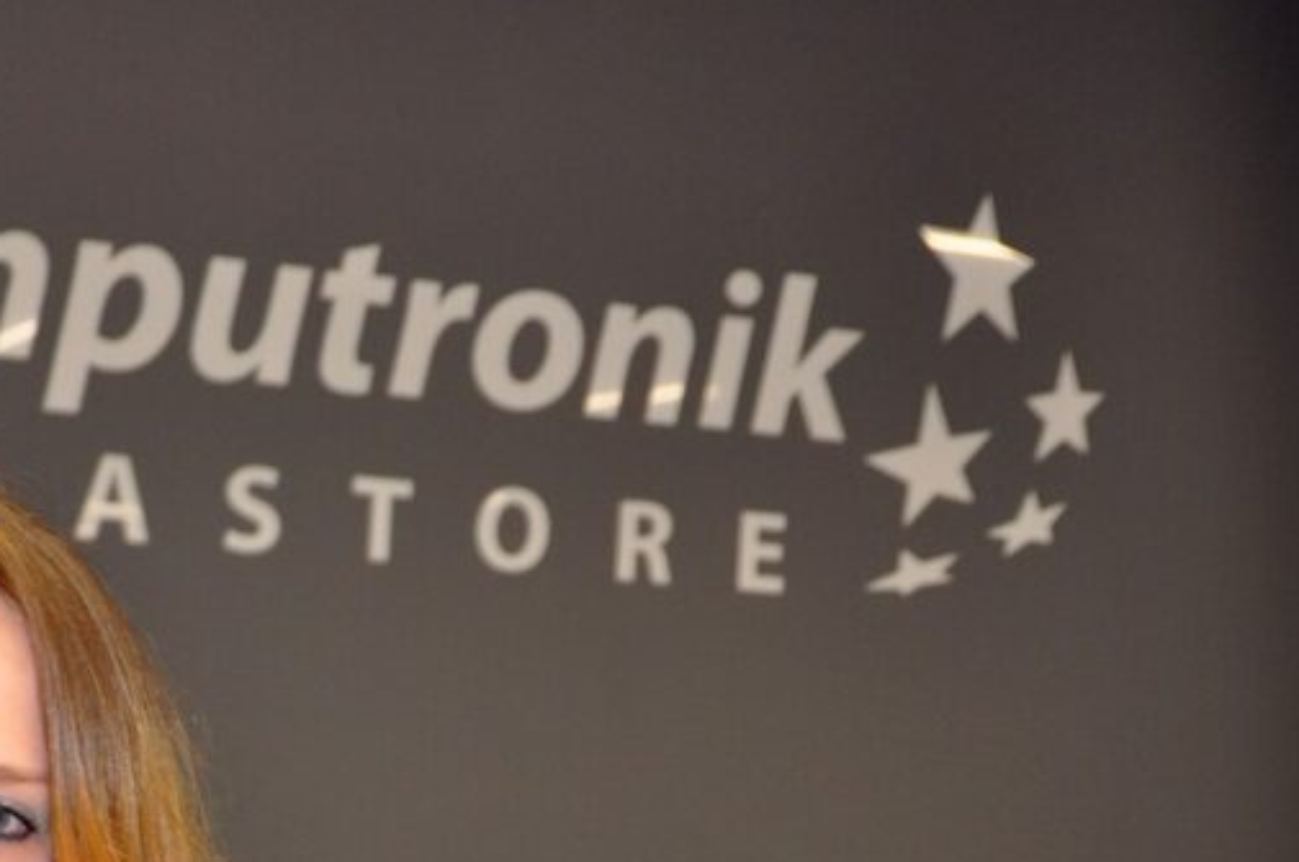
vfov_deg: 18.3
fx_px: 2630
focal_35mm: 73
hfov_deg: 27.1
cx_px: 211
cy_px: 803
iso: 800
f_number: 2.8
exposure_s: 1/60
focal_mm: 24
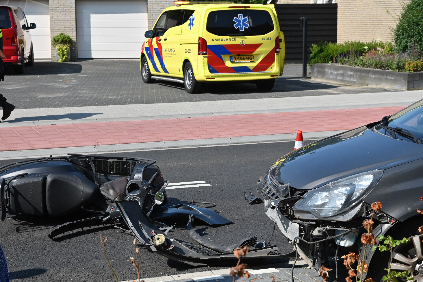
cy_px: 141
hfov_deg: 28.8
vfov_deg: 19.5
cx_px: 212
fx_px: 822
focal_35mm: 70
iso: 400
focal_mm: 70
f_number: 11
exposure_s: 1/500
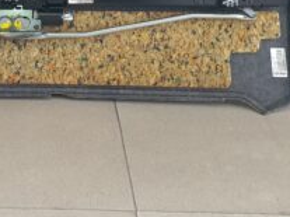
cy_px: -27
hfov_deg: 27.8
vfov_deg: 20.8
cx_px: 25
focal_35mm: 67
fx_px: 561
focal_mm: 4.3
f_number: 2.4
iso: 320
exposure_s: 1/40
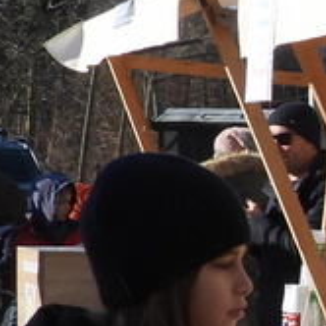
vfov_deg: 7.1
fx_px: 2589
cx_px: 976
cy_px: 403
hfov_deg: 6.6
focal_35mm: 243
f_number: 3.2
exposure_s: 1/1250
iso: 100
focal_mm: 6.8
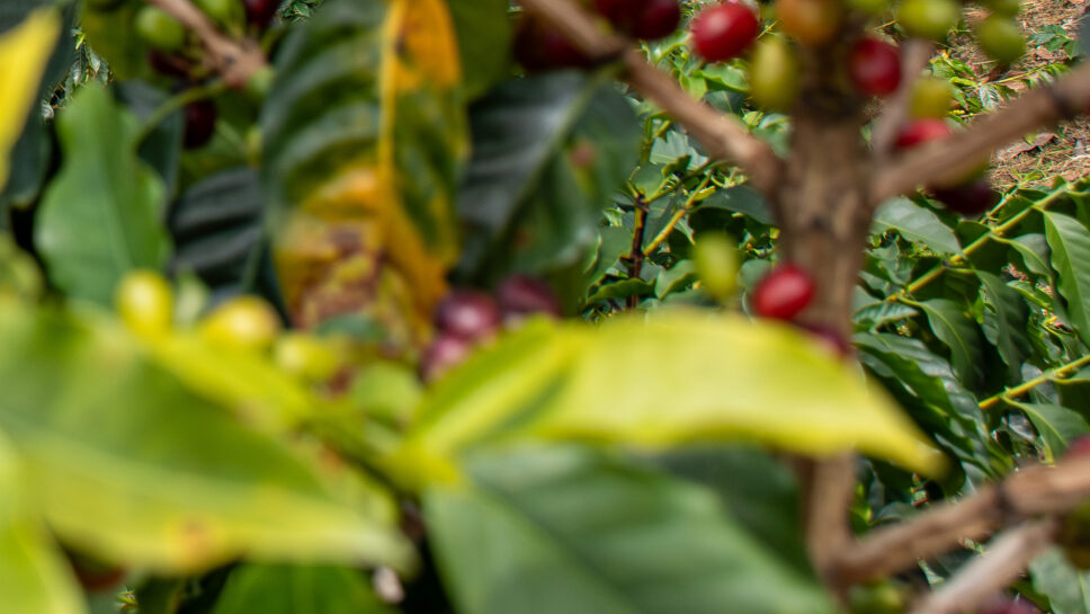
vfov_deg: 10.9
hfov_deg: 18.8
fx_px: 3122
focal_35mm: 108
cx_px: -180
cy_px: -211
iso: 400
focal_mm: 26
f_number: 5.6
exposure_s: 1/1600
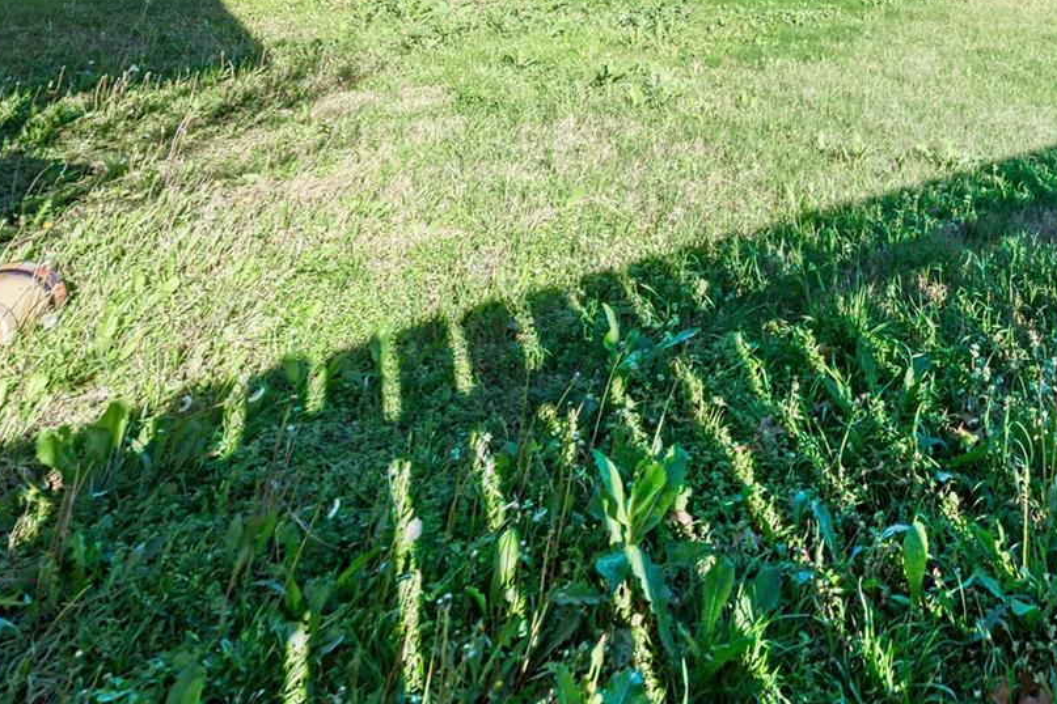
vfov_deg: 32.9
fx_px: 969
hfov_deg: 51.4
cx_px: 925
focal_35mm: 33
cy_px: -140
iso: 200
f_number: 8
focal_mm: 13
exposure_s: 1/640
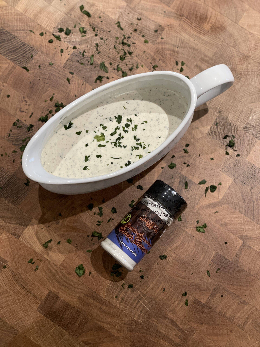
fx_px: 521
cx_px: 130
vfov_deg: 36.8
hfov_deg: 28.0
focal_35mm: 52
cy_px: 174
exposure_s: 1/40
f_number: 2
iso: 250
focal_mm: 6
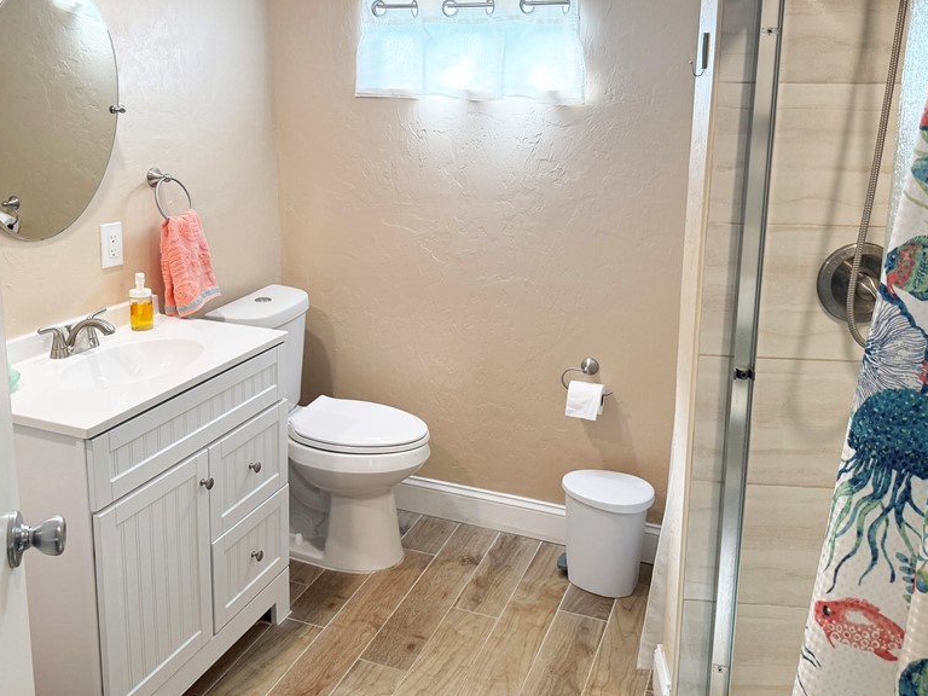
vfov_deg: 43.7
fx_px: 858
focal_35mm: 32
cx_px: 429
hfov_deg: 56.8
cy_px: 246
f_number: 1.78
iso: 100
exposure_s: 1/139
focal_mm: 6.76
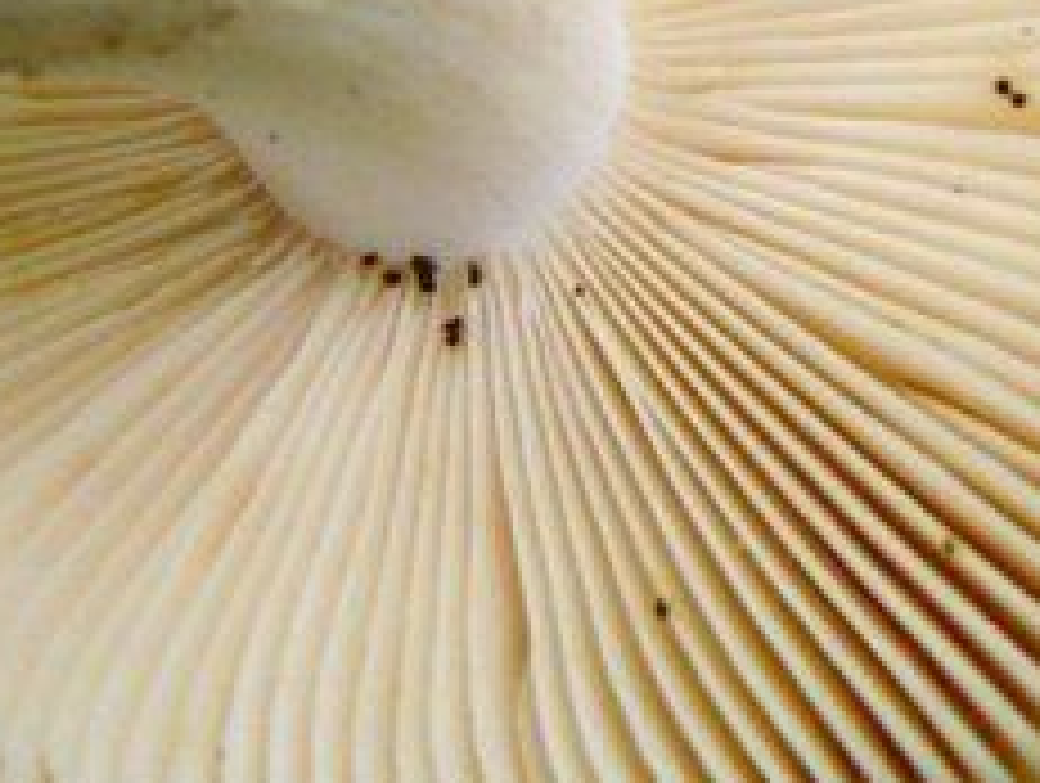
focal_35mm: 121
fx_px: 3641
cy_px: 148
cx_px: 378
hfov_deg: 16.2
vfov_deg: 12.2
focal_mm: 5.2
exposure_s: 1/60
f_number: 2.8
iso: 80
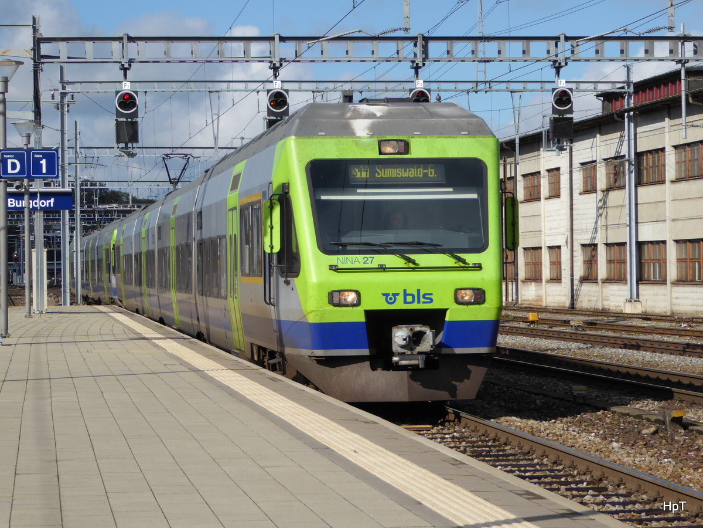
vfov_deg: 14.0
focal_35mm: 106
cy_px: 264
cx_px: 352
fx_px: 2153
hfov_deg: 18.5
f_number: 5.1
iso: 100
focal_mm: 19
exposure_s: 1/500
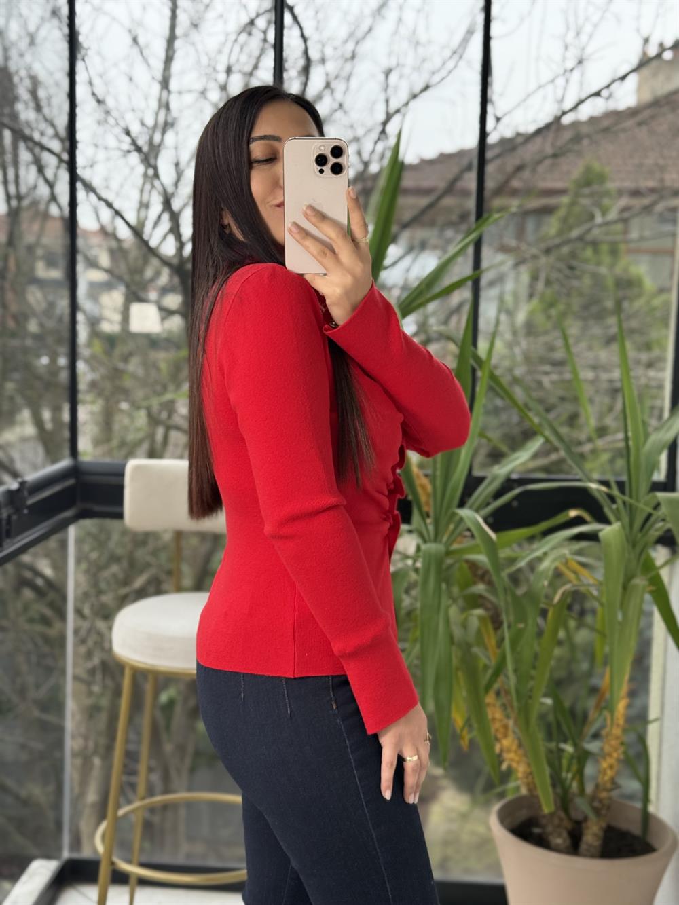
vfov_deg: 39.7
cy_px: 452
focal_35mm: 48
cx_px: 340
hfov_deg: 30.3
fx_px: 1255
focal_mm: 6.76
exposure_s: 1/257
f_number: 1.78
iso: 80
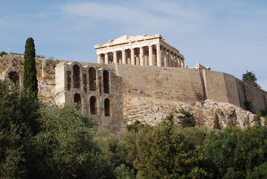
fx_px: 613
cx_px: 134
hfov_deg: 24.6
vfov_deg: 16.6
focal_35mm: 82
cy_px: 90
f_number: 10
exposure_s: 1/250
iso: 160
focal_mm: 55
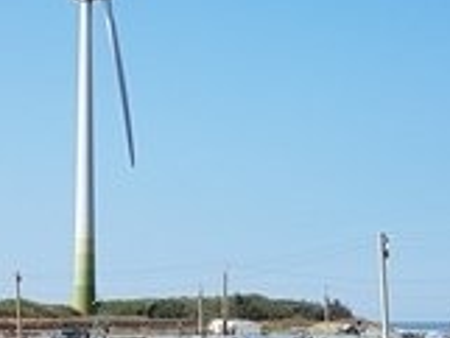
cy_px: 166
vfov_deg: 14.8
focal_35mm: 100
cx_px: 173
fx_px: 1301
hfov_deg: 19.6
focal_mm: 4.3
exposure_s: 1/2072
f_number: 1.7
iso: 40
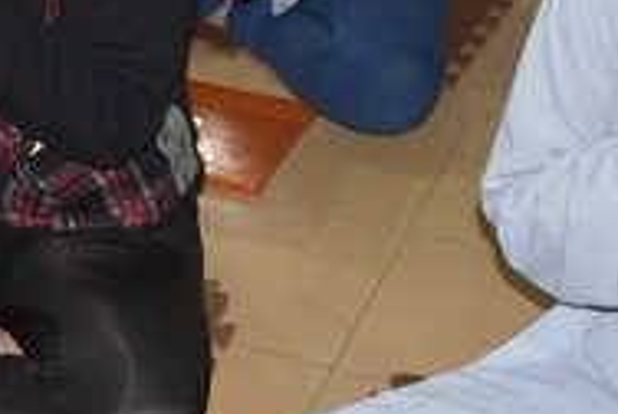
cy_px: -269
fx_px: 2080
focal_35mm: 121
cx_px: 56
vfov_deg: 10.8
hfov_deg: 16.7
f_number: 4.5
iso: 640
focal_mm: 35
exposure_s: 1/60
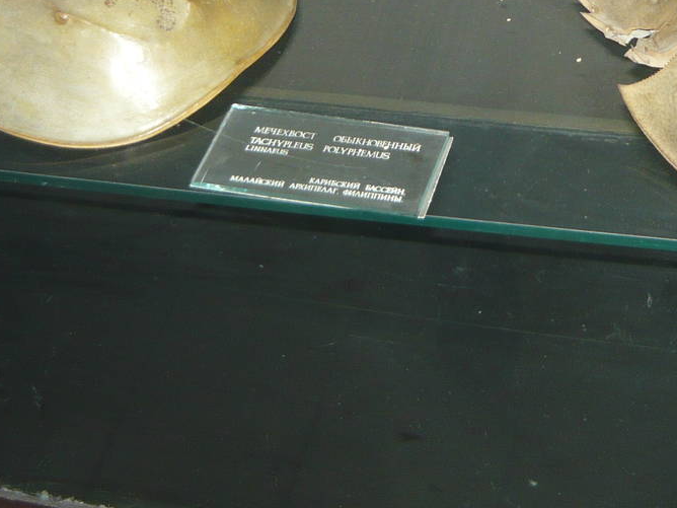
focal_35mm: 79
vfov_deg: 18.1
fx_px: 1545
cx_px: 409
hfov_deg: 24.7
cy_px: -19
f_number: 2.8
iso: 125
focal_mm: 5.5
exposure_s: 1/30
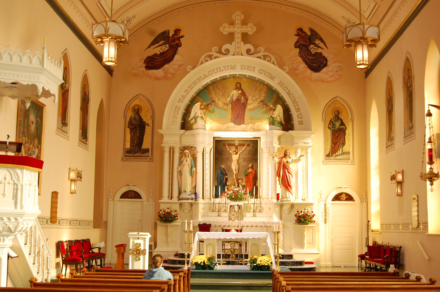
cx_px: 220
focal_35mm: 45
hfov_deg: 43.6
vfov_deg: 29.8
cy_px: 146
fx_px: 550
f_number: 6.3
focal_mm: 30
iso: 800
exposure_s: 1/20
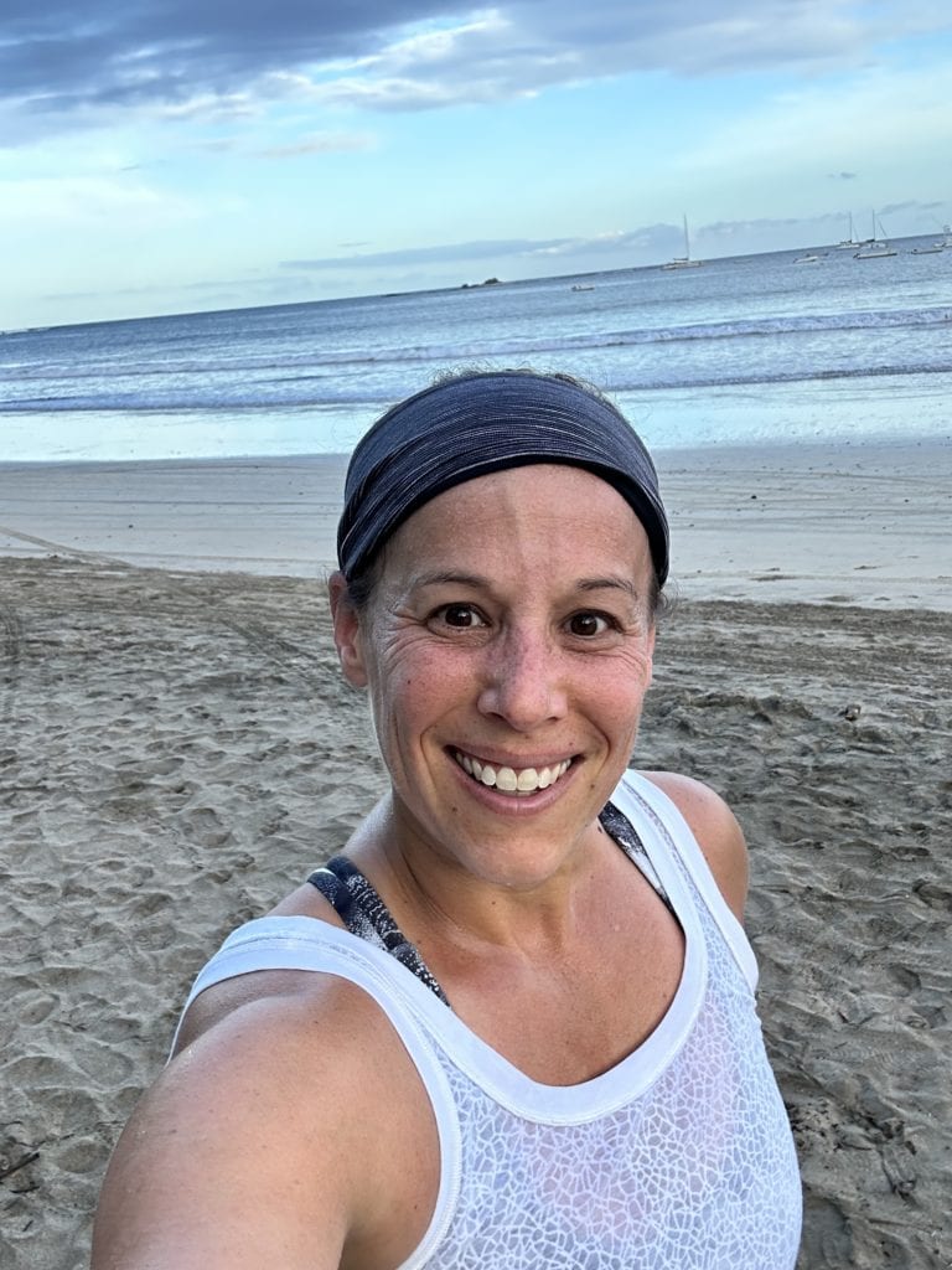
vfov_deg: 60.0
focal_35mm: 30
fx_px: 1100
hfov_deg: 46.8
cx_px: 476
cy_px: 635
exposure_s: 1/140
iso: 40
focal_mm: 2.69
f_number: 1.9
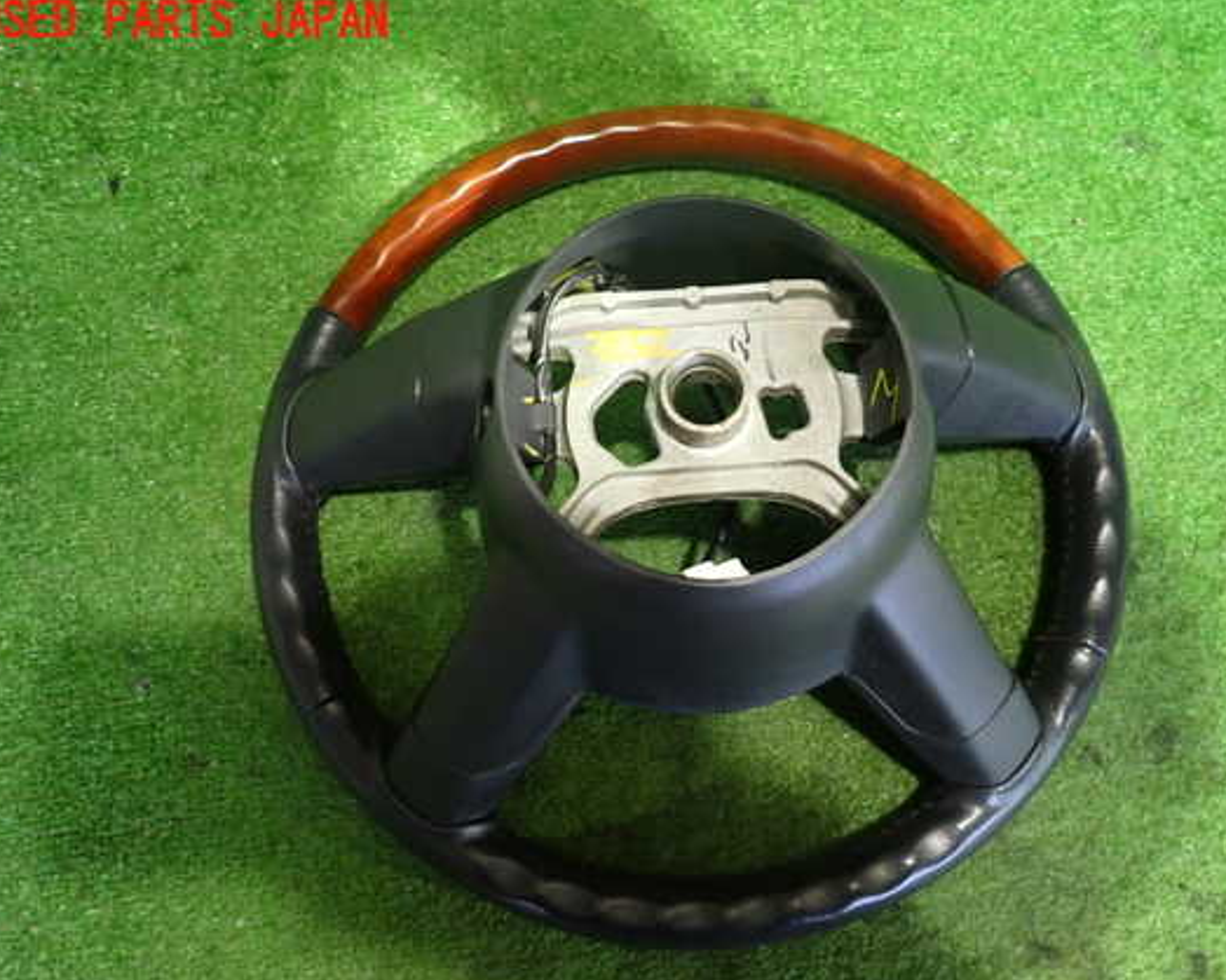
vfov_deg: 51.5
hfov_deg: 62.1
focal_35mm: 28
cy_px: 520
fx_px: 1016
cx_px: 666
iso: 800
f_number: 2
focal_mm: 4.5
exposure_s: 1/25
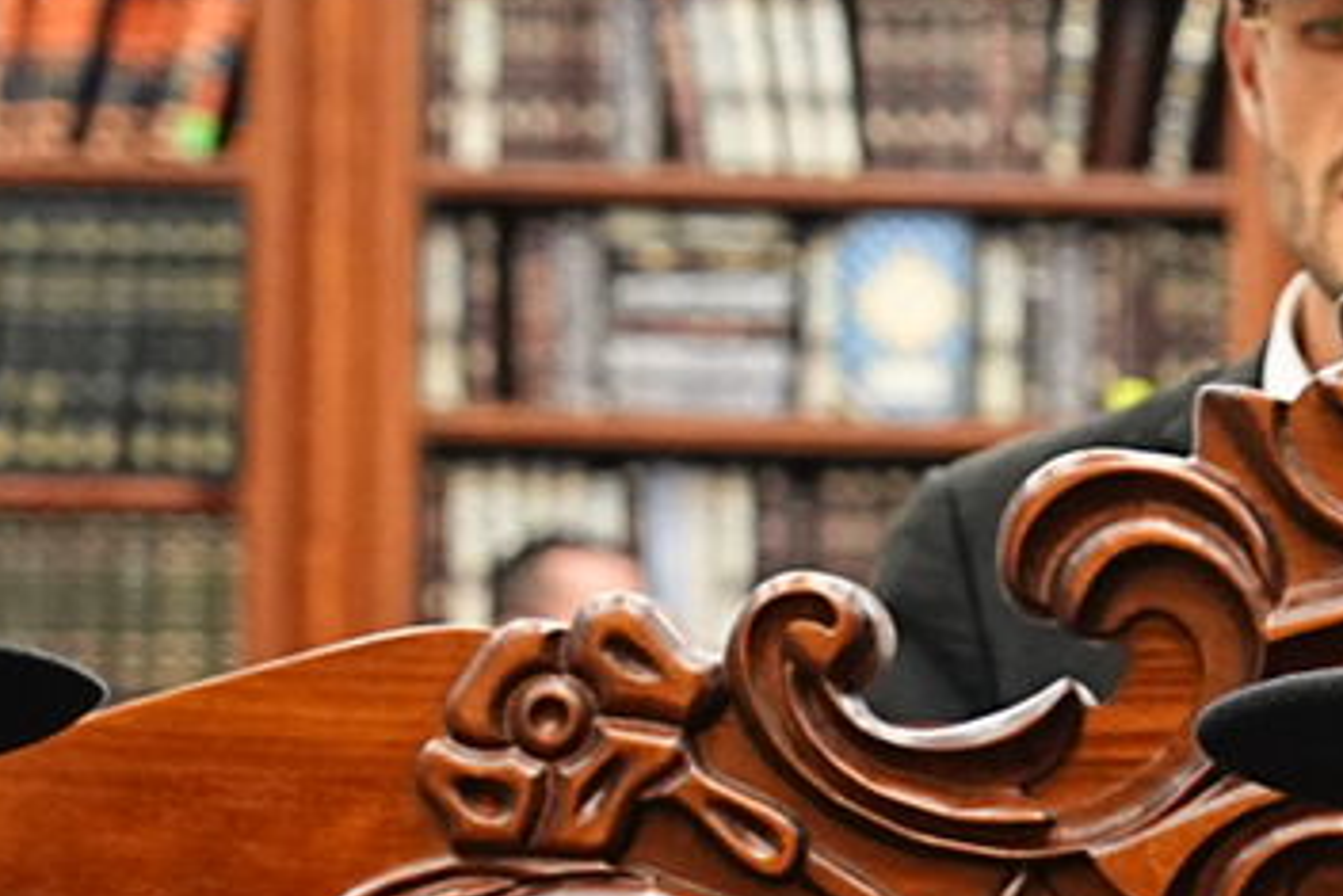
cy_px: 1085
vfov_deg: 4.1
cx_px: 2629
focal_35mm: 334
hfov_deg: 6.0
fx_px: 12465
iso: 1600
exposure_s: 1/160
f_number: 4.5
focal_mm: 56
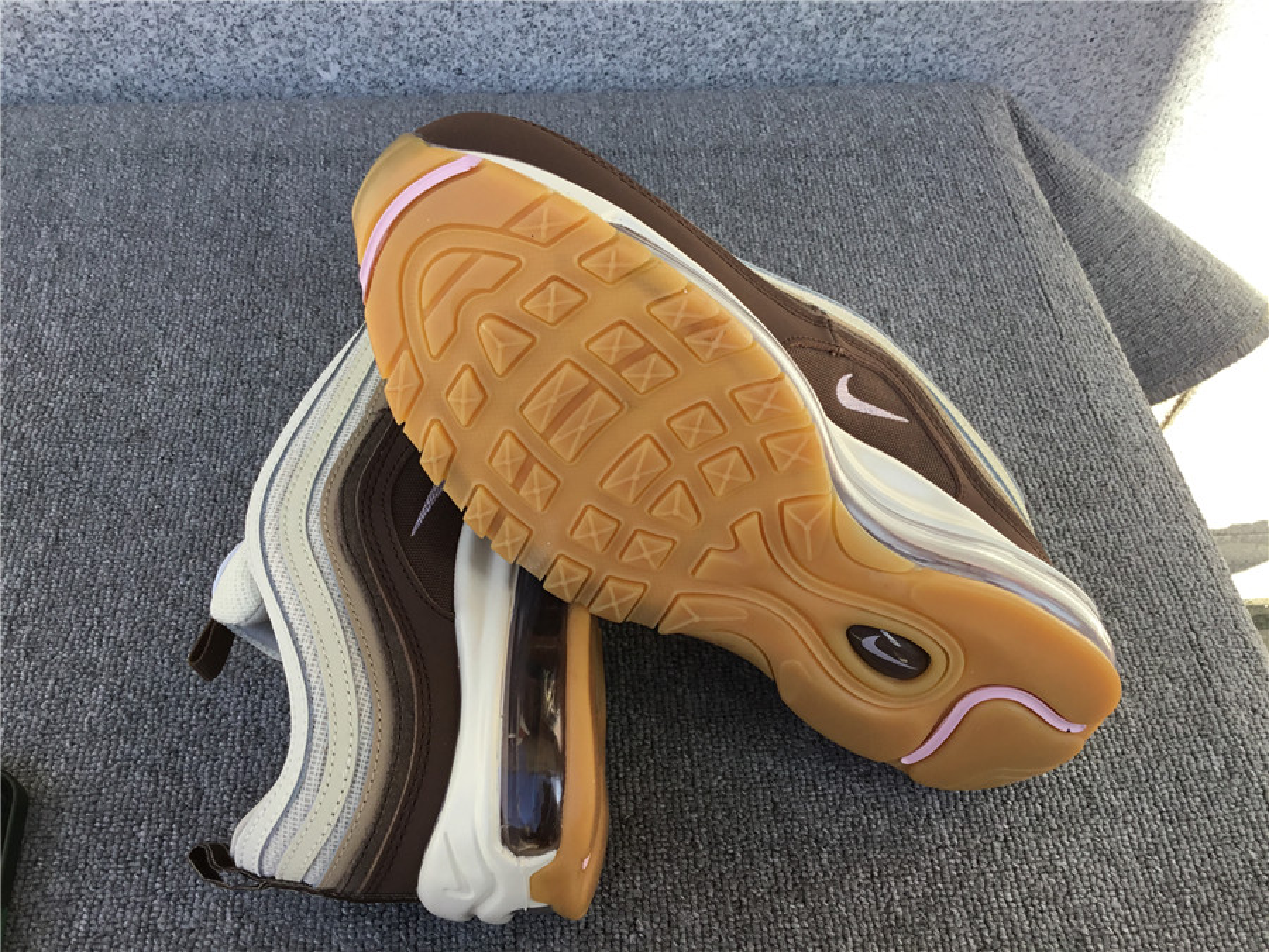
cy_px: 476
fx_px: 1136
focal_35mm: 31
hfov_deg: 58.4
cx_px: 634
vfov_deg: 45.4
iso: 25
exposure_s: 1/306
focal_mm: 3.3
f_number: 2.4
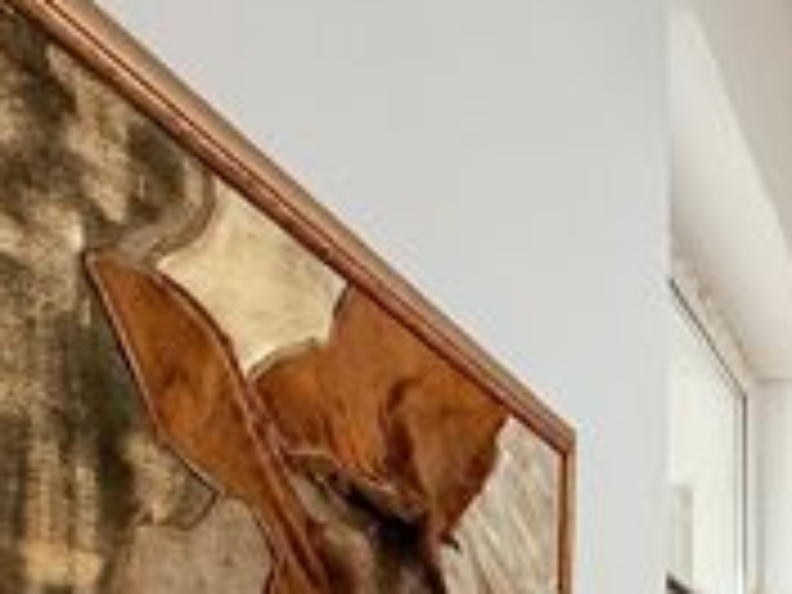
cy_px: 886
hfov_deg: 24.6
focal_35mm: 56
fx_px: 1281
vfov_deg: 21.8
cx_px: 1253
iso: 200
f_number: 2.2
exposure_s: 1/99
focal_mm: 2.22
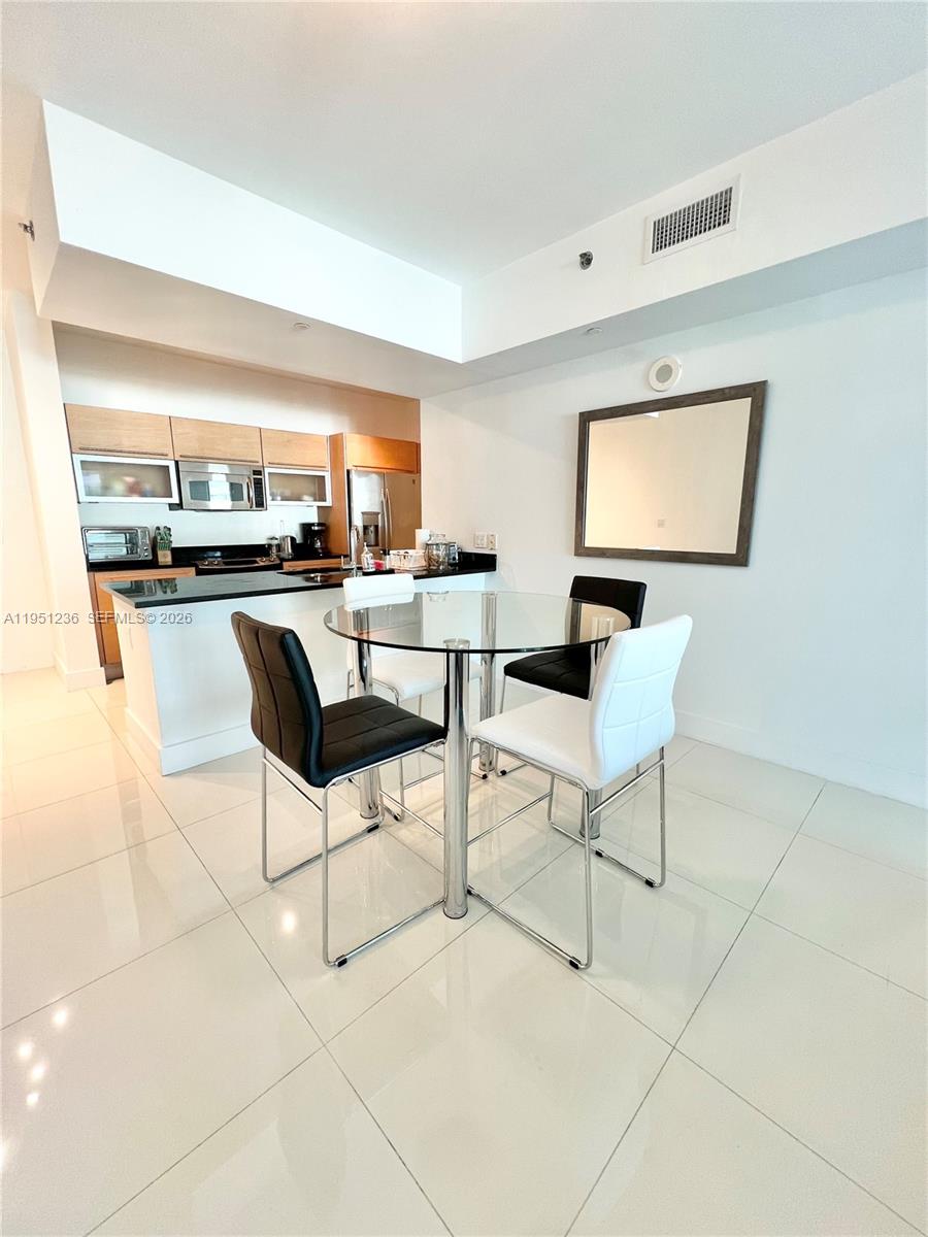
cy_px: 618
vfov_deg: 106.2
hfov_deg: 89.9
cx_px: 464
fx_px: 465
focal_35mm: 13
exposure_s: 1/60
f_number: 1.8
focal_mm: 1.57
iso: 160
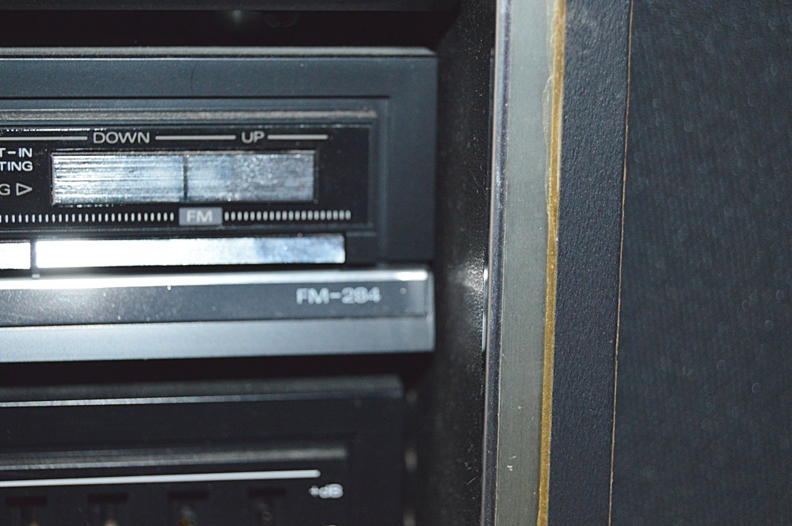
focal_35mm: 82
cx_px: 396
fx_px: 1813
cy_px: 263
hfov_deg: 24.6
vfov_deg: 16.5
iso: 1800
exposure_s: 1/60
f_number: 5.6
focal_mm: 55
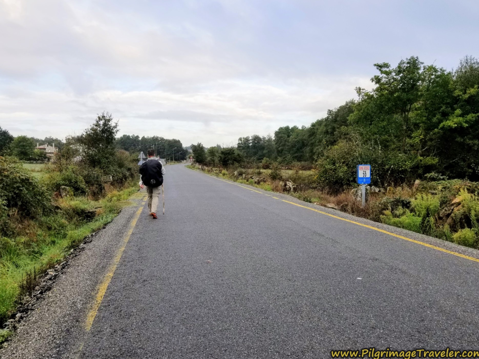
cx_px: 234
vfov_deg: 49.7
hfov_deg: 63.4
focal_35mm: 28
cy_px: 171
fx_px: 387
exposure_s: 1/884
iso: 50
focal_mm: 4.3
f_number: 1.7
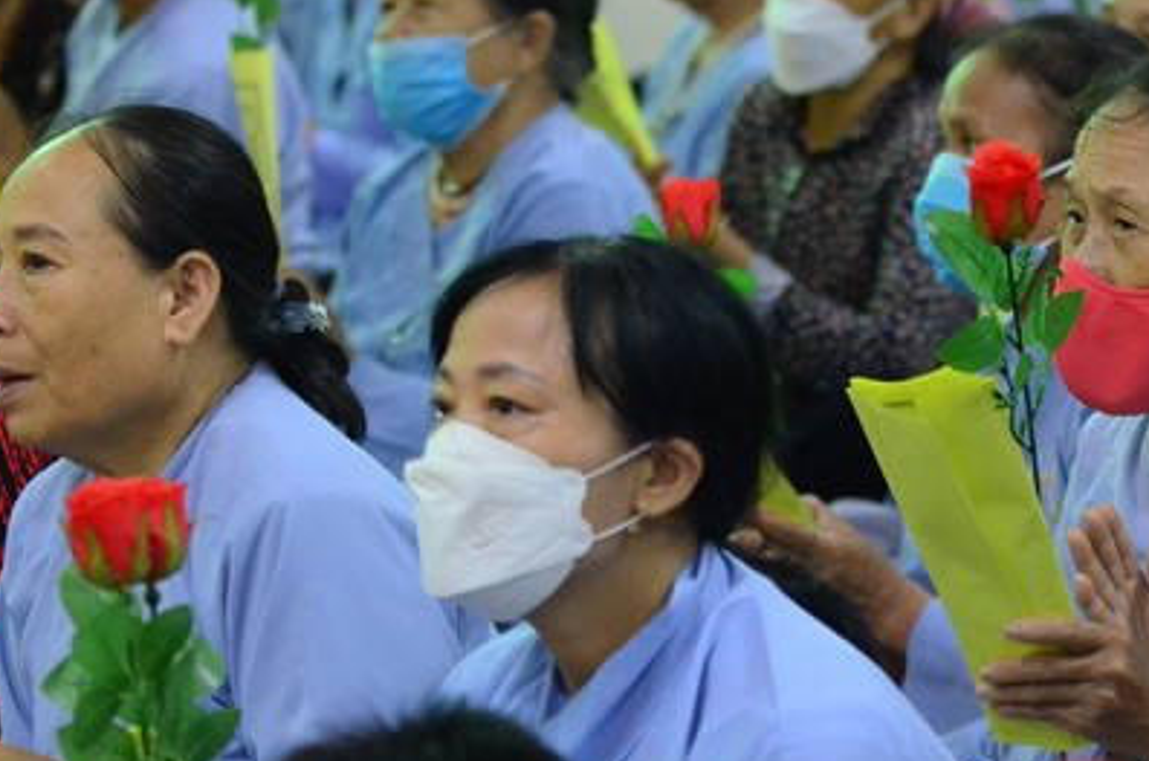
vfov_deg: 7.9
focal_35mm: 172
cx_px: 666
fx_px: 5479
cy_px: 245
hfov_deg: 12.0
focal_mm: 70
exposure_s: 1/160
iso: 4000
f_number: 2.8
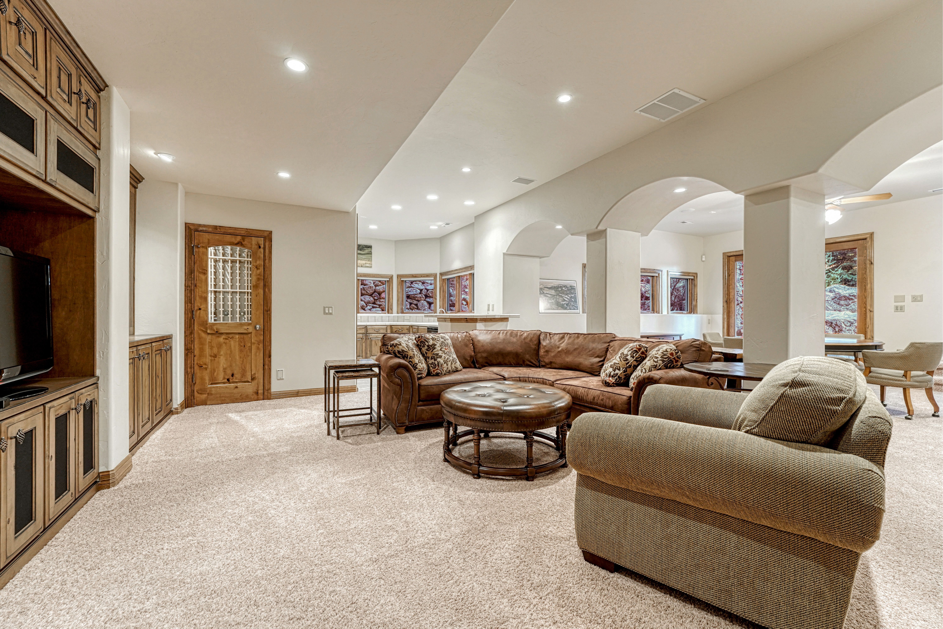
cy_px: 314
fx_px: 367
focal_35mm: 14
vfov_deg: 81.2
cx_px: 472
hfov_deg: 104.3
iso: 800
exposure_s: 1/100
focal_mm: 14
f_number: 8
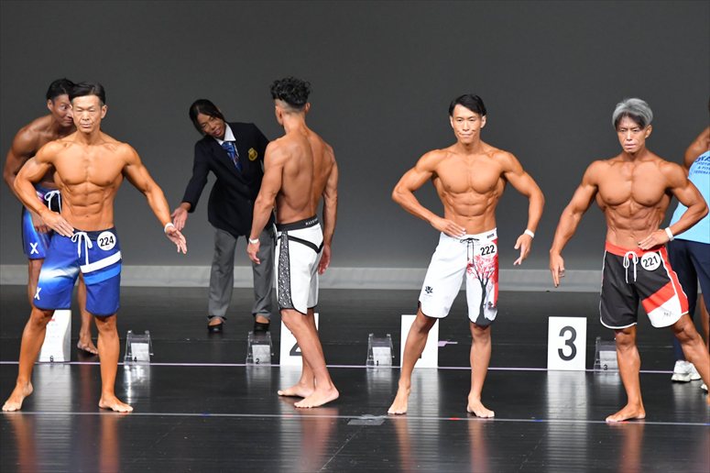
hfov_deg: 7.2
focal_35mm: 285
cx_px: 355
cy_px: 236
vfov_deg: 4.8
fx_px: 5618
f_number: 5.6
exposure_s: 1/400
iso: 5000
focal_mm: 190
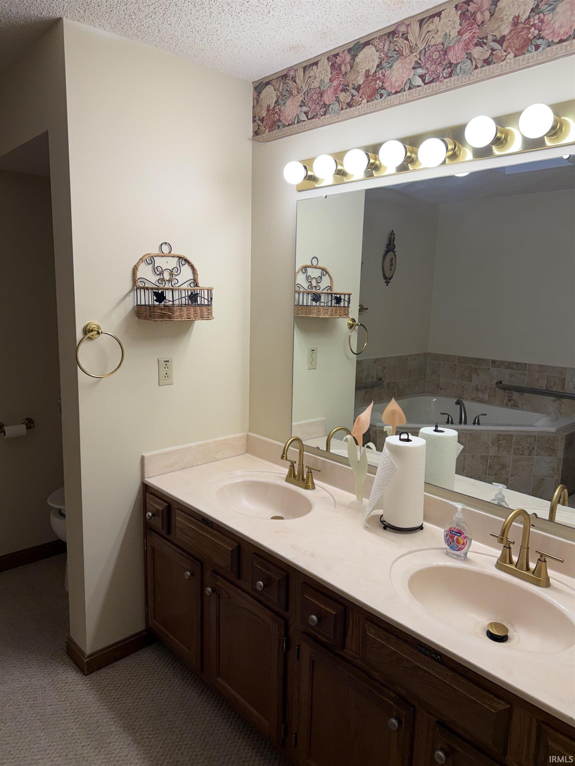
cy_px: 383
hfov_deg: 56.8
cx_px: 288
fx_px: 532
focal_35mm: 24
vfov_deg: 71.6
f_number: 1.78
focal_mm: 6.76
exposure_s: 1/120
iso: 80
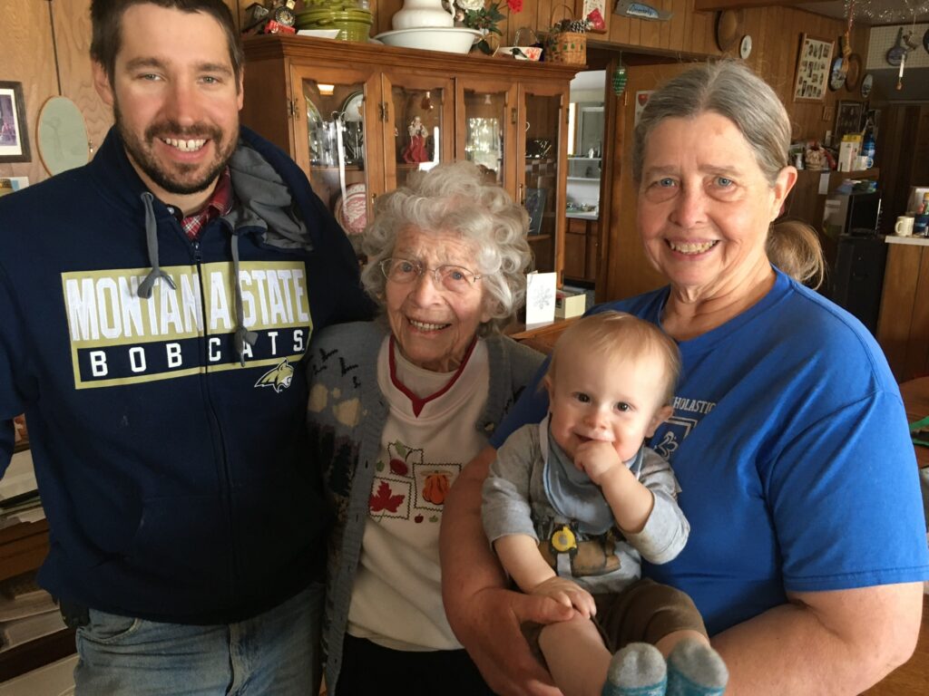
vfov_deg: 48.2
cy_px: 348
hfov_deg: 61.7
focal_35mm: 29
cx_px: 464
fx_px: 778
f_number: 2.2
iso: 125
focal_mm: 4.15
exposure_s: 1/30
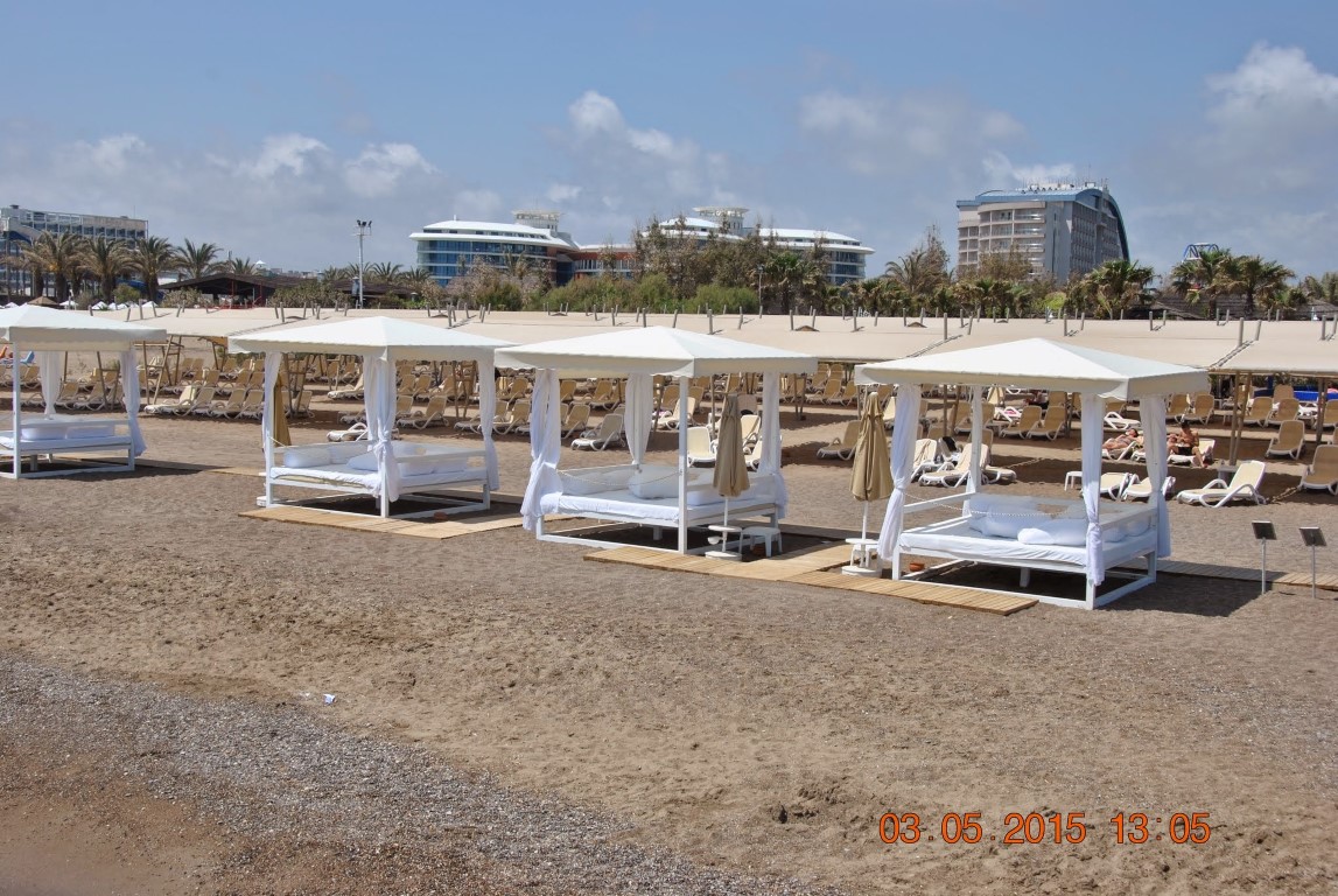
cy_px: 448
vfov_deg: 30.9
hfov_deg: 44.9
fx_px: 1619
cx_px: 669
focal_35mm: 44
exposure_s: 1/320
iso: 100
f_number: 9
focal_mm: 29
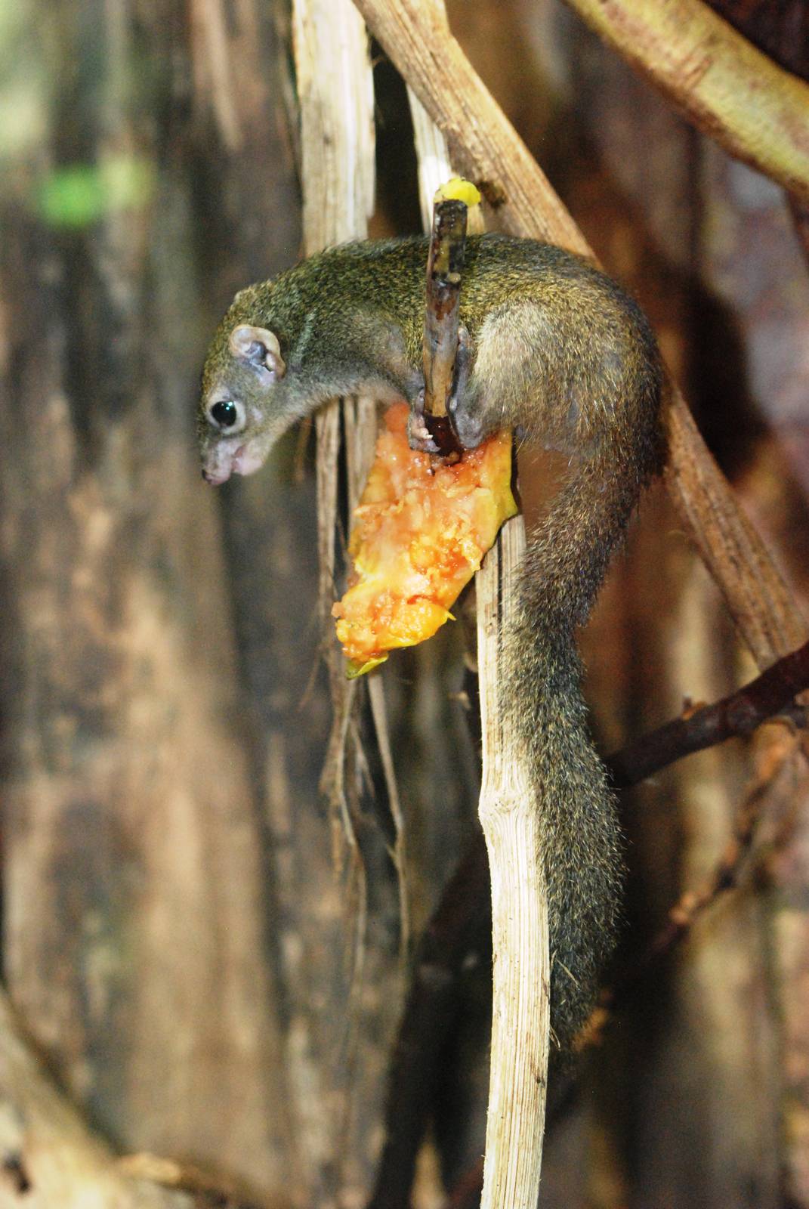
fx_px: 4134
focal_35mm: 123
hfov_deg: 11.2
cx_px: 404
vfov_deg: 16.6
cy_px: 604
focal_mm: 82
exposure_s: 1/60
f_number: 5.6
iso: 1600
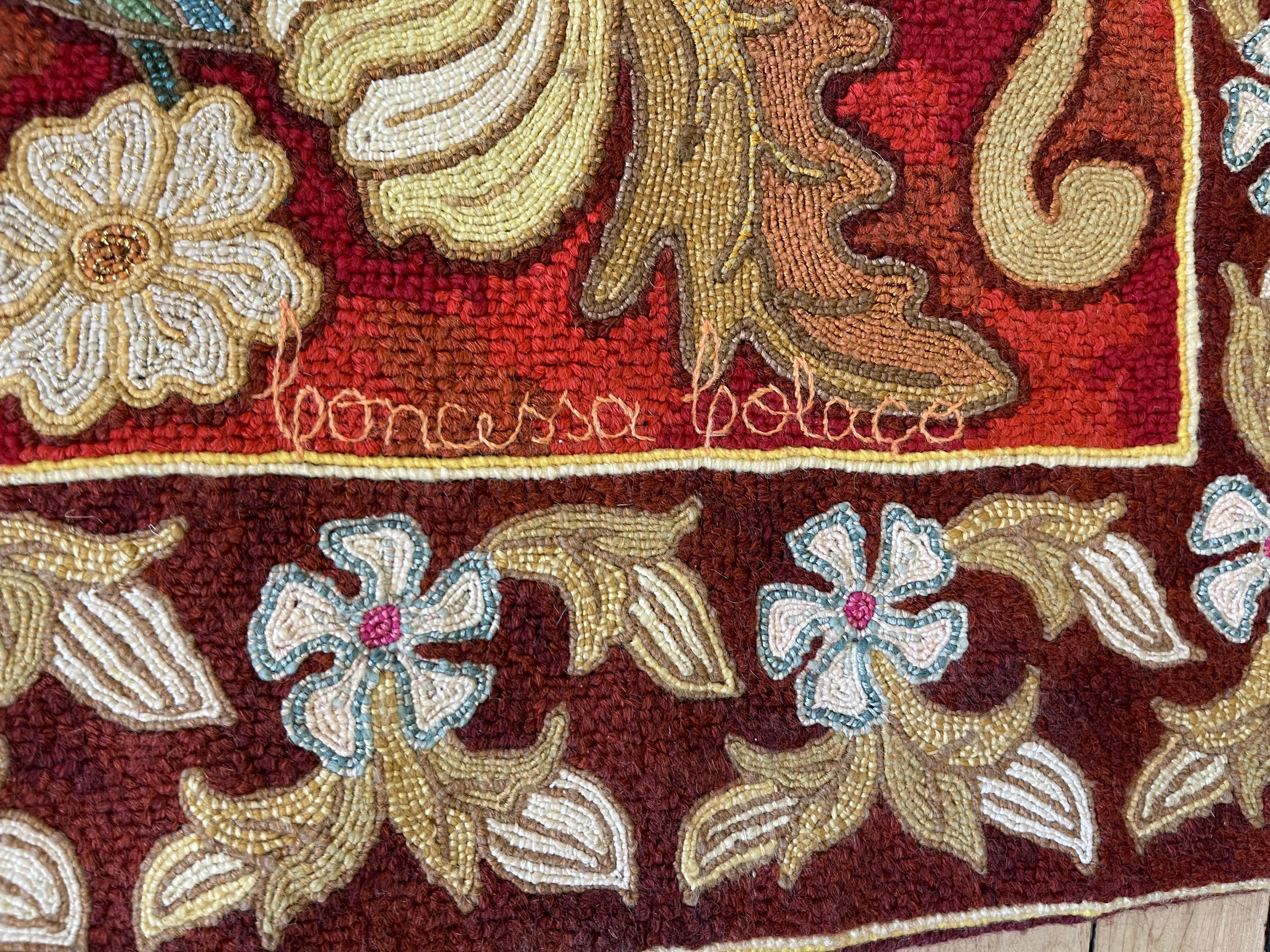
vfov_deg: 54.9
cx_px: 635
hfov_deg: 69.4
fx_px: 917
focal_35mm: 25
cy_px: 476
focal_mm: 5.1
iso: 125
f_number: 1.6
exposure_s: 1/41
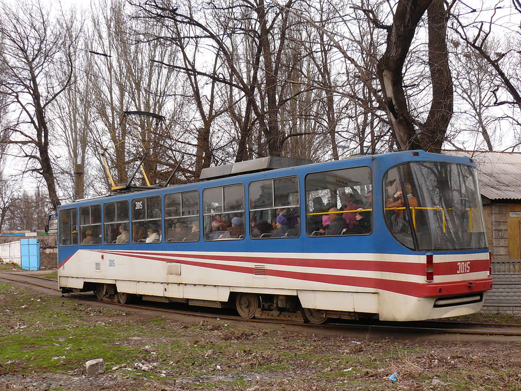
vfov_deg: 39.7
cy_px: 196
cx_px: 260
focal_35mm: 36
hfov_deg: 51.4
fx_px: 542
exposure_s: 1/400
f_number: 3.6
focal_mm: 6
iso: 100
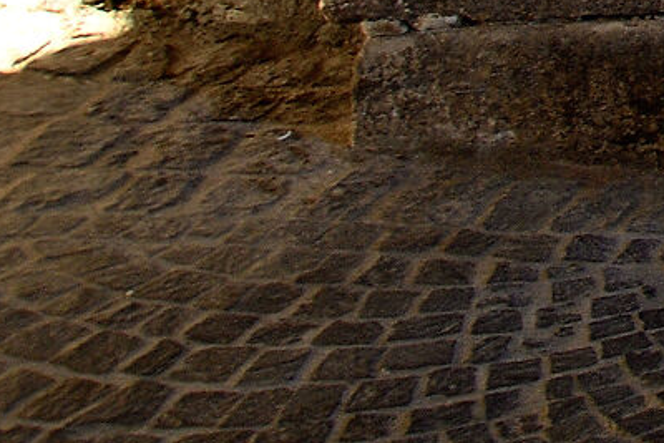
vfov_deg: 12.0
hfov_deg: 12.5
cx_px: 1853
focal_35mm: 90
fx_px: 1661
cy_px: -645
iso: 200
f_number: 7.1
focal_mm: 10
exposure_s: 1/25
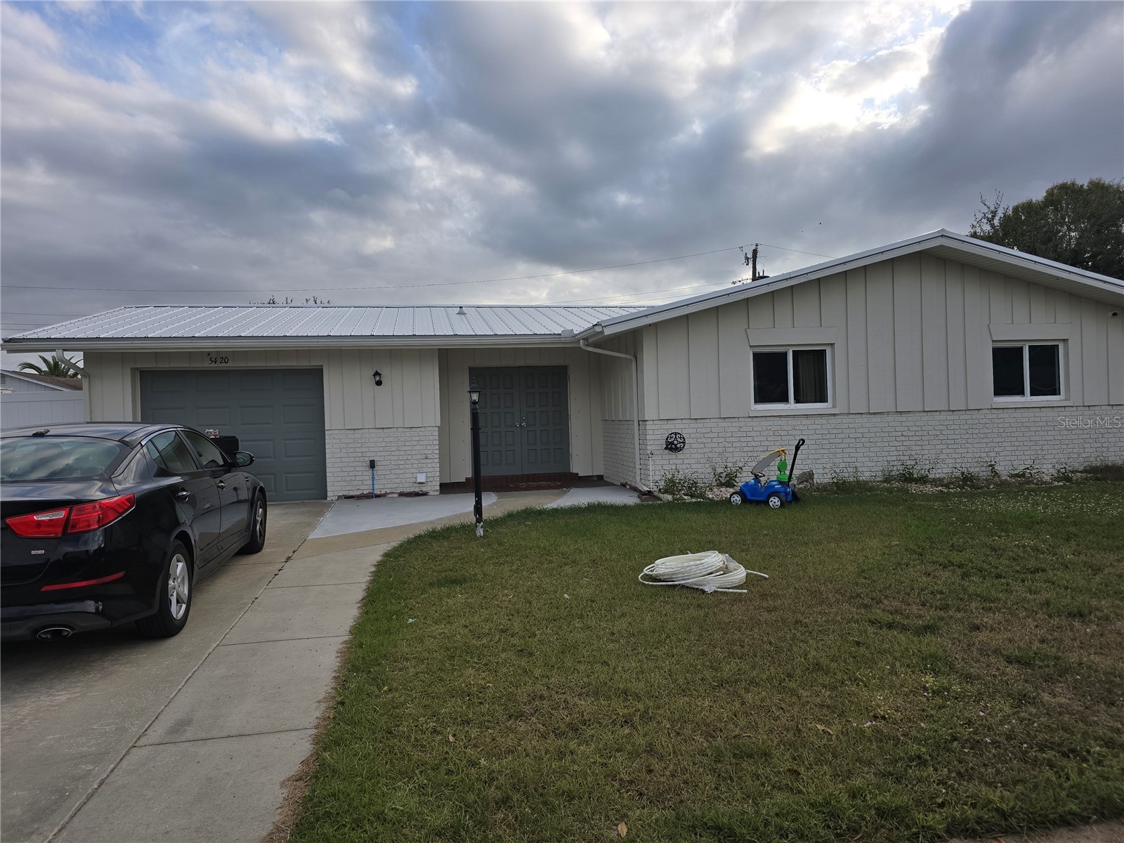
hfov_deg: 73.9
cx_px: 562
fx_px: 747
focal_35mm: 23
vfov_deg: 58.9
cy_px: 422
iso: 12
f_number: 1.7
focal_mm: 6.3
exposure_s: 1/709
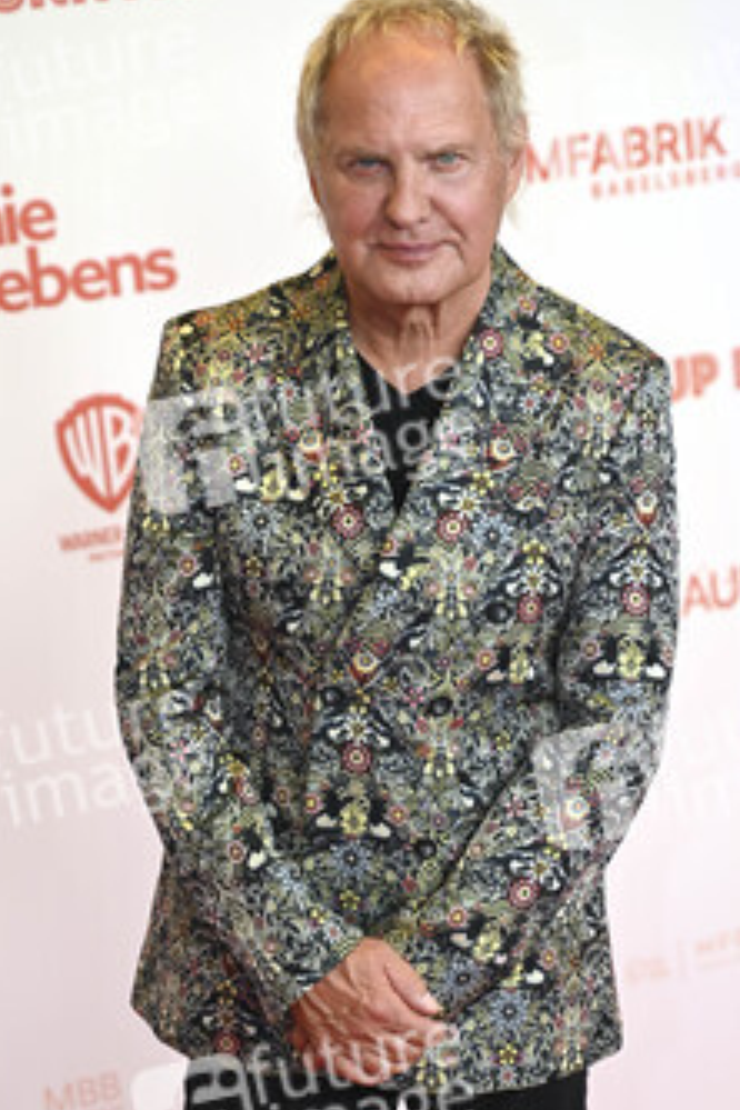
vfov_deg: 22.6
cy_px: 603
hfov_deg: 15.2
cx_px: 400
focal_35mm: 90
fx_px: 2775
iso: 320
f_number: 2.8
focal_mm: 75
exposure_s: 1/125
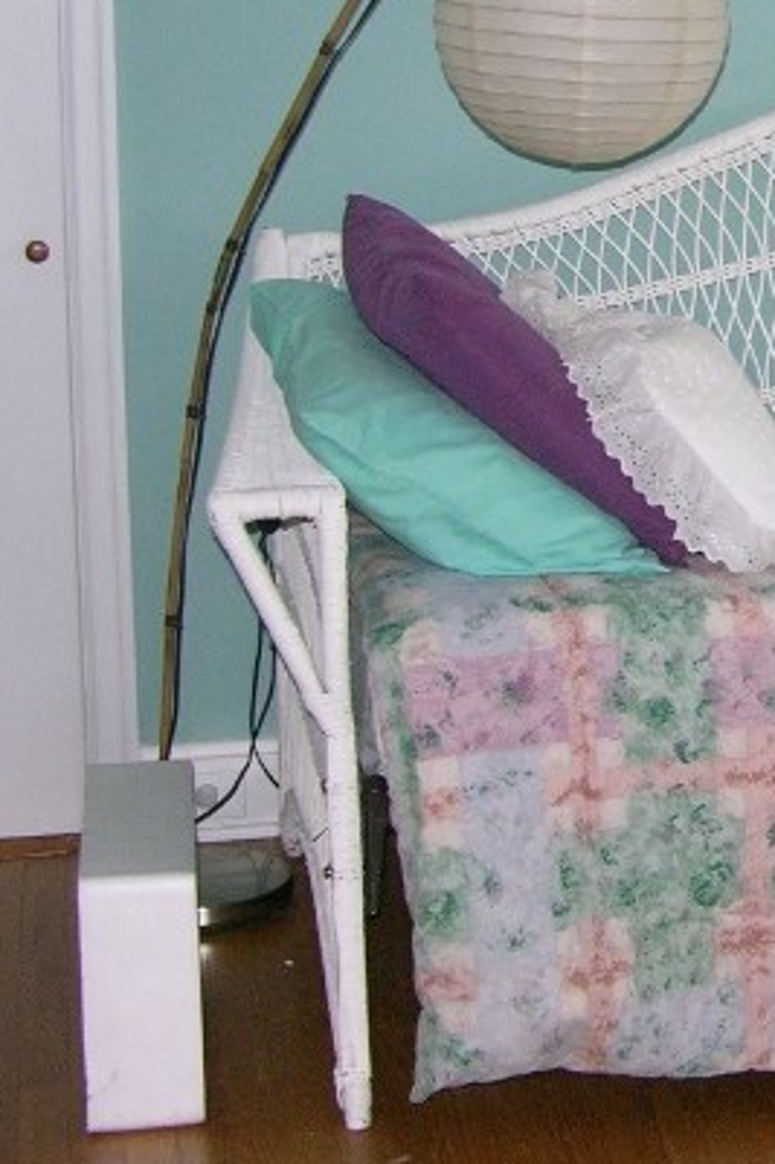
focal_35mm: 93
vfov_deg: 21.8
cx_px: 1176
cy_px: 351
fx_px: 3005
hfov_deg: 13.8
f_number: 2.8
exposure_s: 1/60.1
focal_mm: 8.9
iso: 200
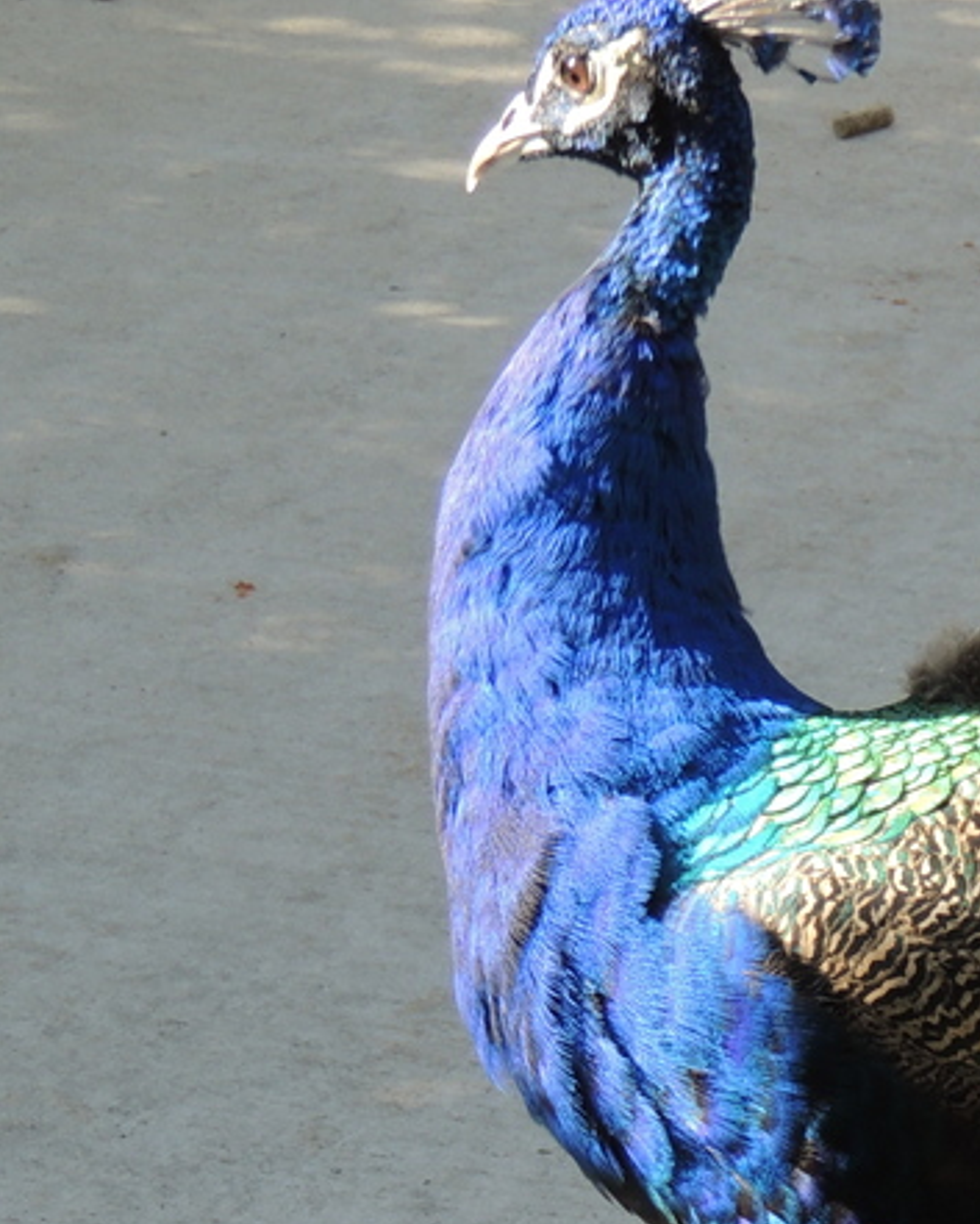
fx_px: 9242
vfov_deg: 7.6
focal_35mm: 255
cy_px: 1085
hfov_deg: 6.0
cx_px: 1197
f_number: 4.1
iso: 100
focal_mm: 16
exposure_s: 1/100
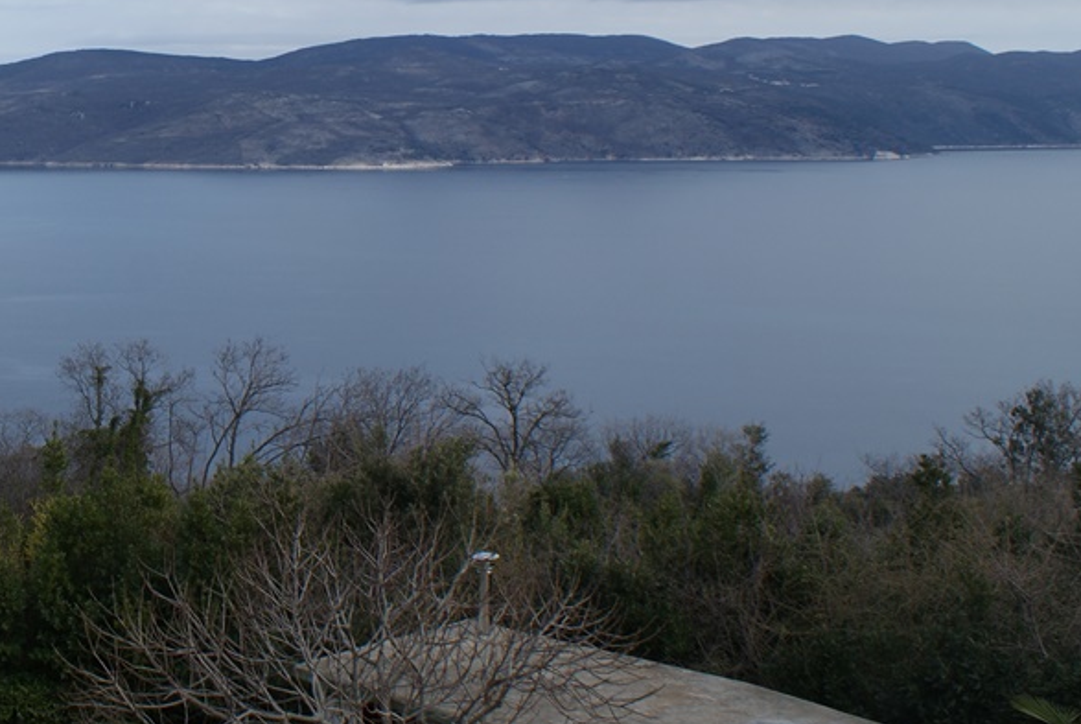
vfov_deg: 23.3
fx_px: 1714
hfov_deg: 33.2
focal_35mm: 57
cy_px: 99
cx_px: 106
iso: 100
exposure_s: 1/160
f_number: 10
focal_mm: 18
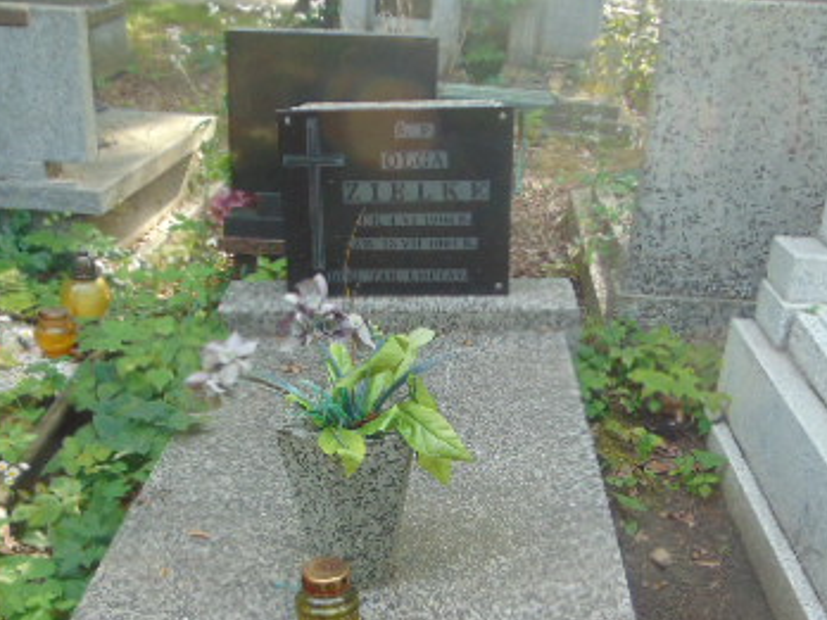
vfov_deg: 30.9
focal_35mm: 46
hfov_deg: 41.2
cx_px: 390
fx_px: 1099
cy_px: 473
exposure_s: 1/60
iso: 100
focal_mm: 4.5
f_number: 3
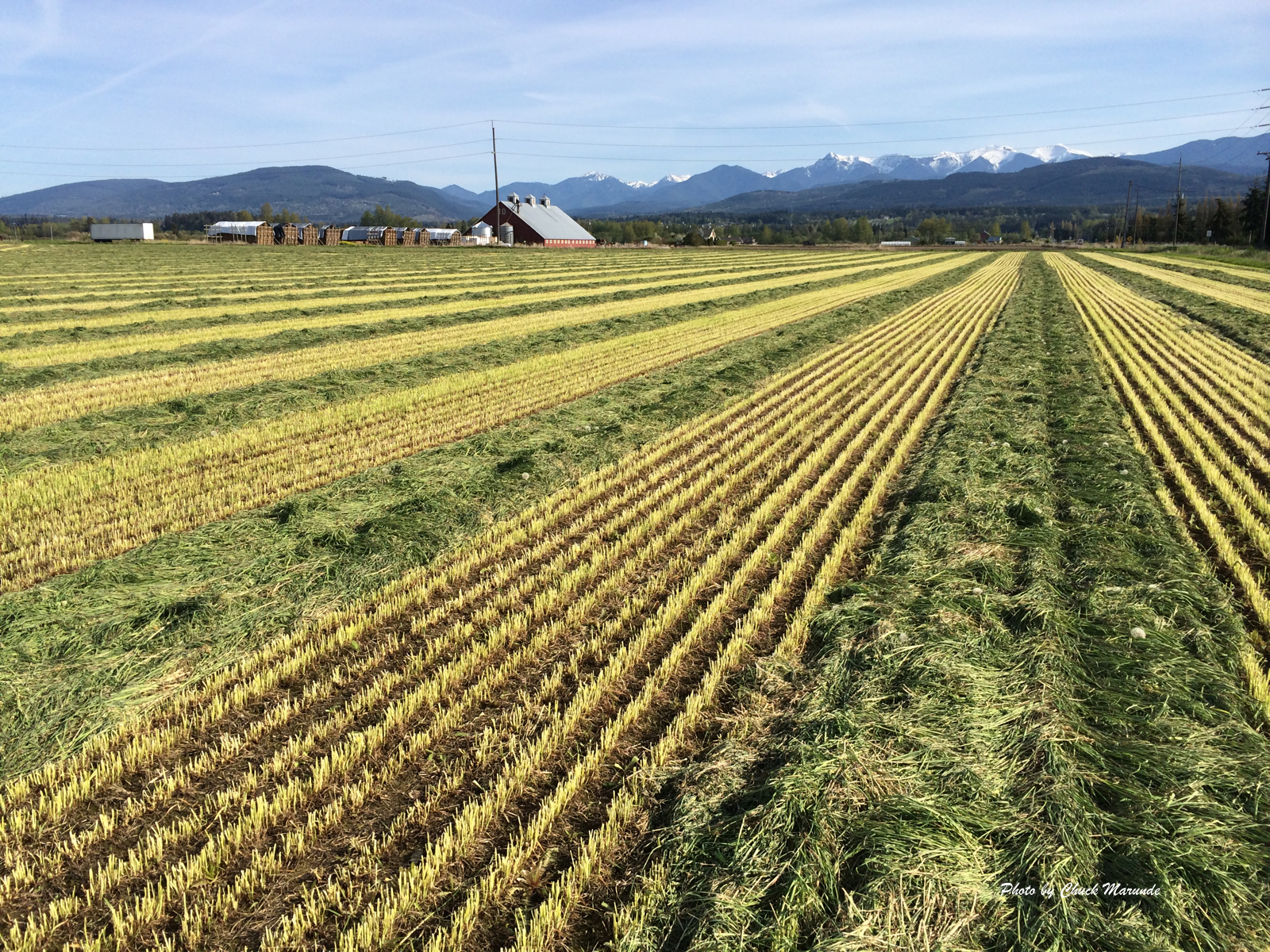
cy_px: 476
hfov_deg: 60.0
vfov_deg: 46.8
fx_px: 1101
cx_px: 635
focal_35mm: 30
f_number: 2.2
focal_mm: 4.12
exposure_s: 1/2160
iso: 40
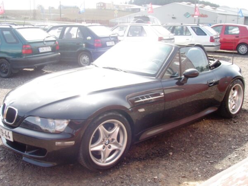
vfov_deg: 36.8
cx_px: 122
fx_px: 279
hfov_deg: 47.9
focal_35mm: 39
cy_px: 95
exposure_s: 1/250
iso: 80
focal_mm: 6.7
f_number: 3.5
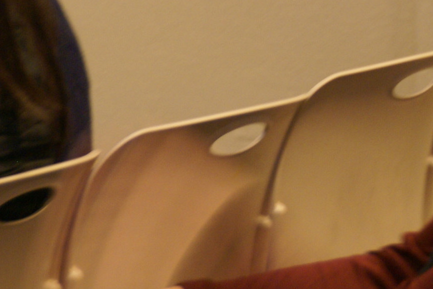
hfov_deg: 4.7
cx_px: 564
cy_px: 52
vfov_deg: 3.2
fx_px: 5212
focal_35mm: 433
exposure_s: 1/13
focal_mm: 100
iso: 400
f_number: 5.6
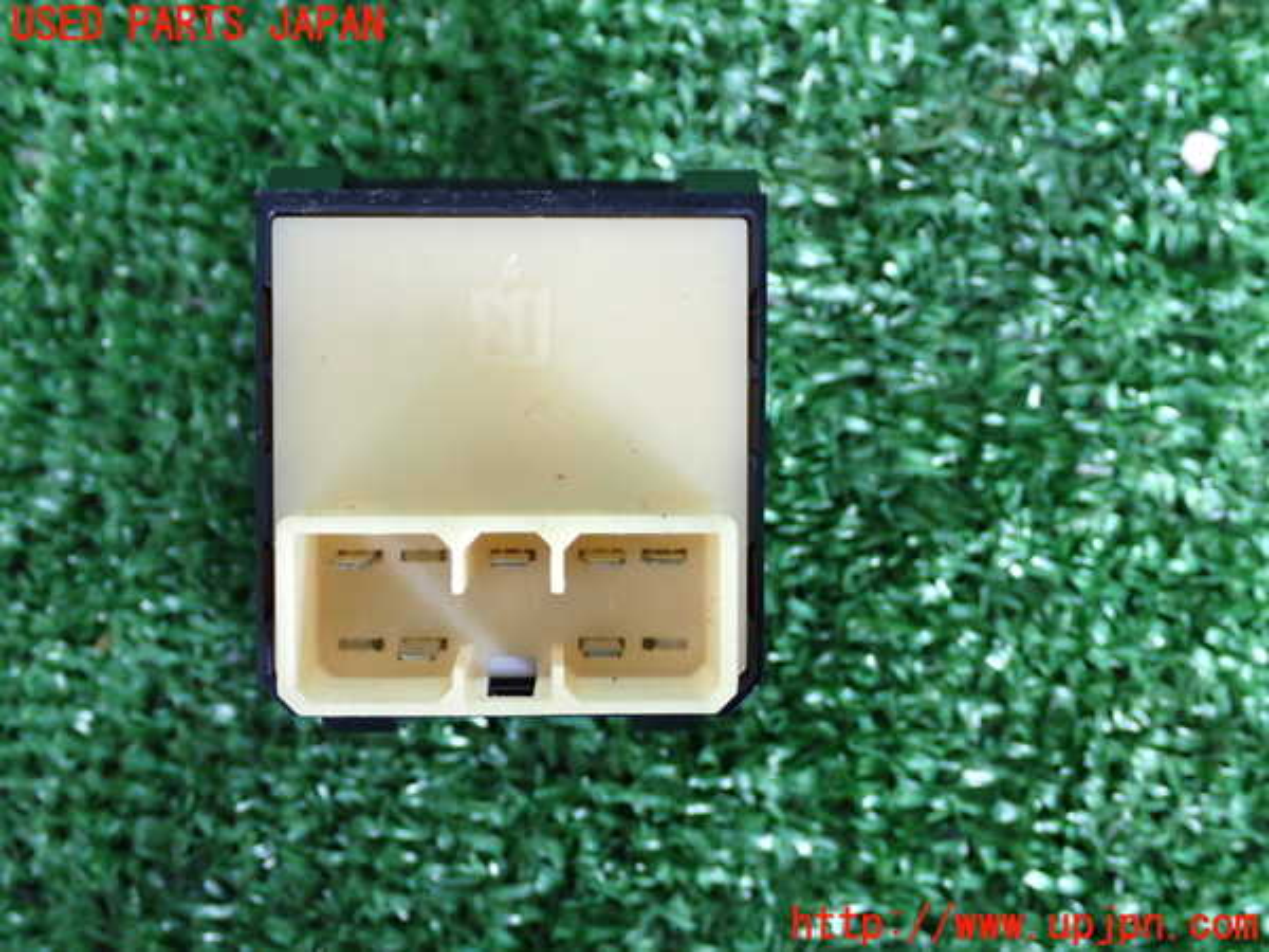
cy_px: 476
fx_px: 1833
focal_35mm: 50
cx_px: 634
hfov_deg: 38.2
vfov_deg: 29.1
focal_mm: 9.01
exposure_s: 1/50
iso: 640
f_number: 3.2
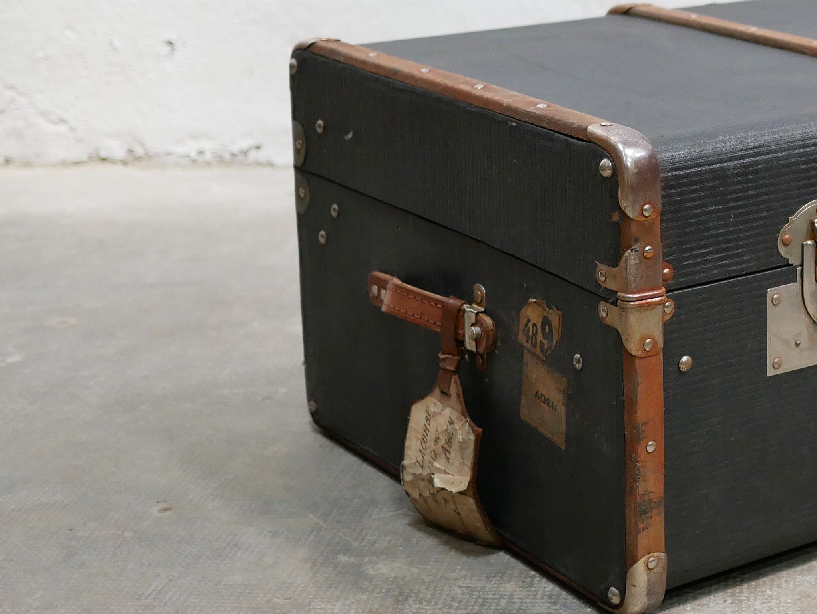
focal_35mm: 90
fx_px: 2125
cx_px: 867
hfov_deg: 20.8
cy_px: 142
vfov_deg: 16.3
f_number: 1.7
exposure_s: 1/60
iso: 500
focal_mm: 20
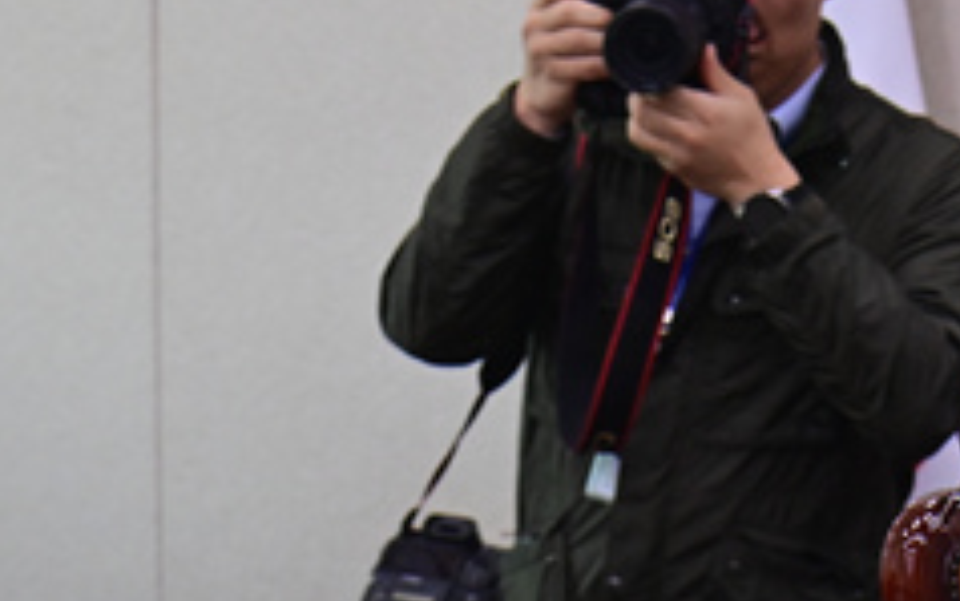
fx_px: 9318
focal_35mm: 356
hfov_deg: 5.9
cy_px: 837
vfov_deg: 3.7
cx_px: 726
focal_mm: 130
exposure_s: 1/250
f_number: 7.1
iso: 6400
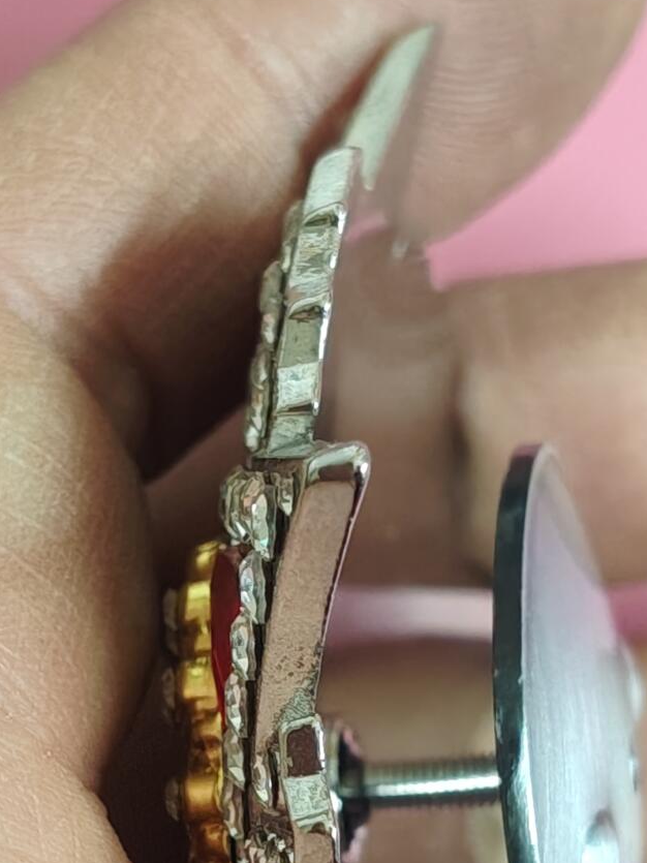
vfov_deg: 17.7
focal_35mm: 110
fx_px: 2742
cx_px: 264
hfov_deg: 13.5
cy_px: 683
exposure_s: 1/50
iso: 1598
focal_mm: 4.84
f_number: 1.88
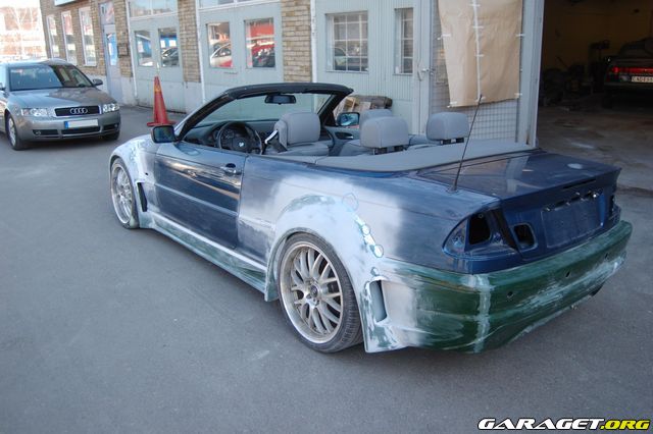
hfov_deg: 62.0
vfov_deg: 43.6
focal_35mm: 30
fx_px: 544
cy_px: 217
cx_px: 326
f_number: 3.8
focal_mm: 20
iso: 400
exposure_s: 1/500
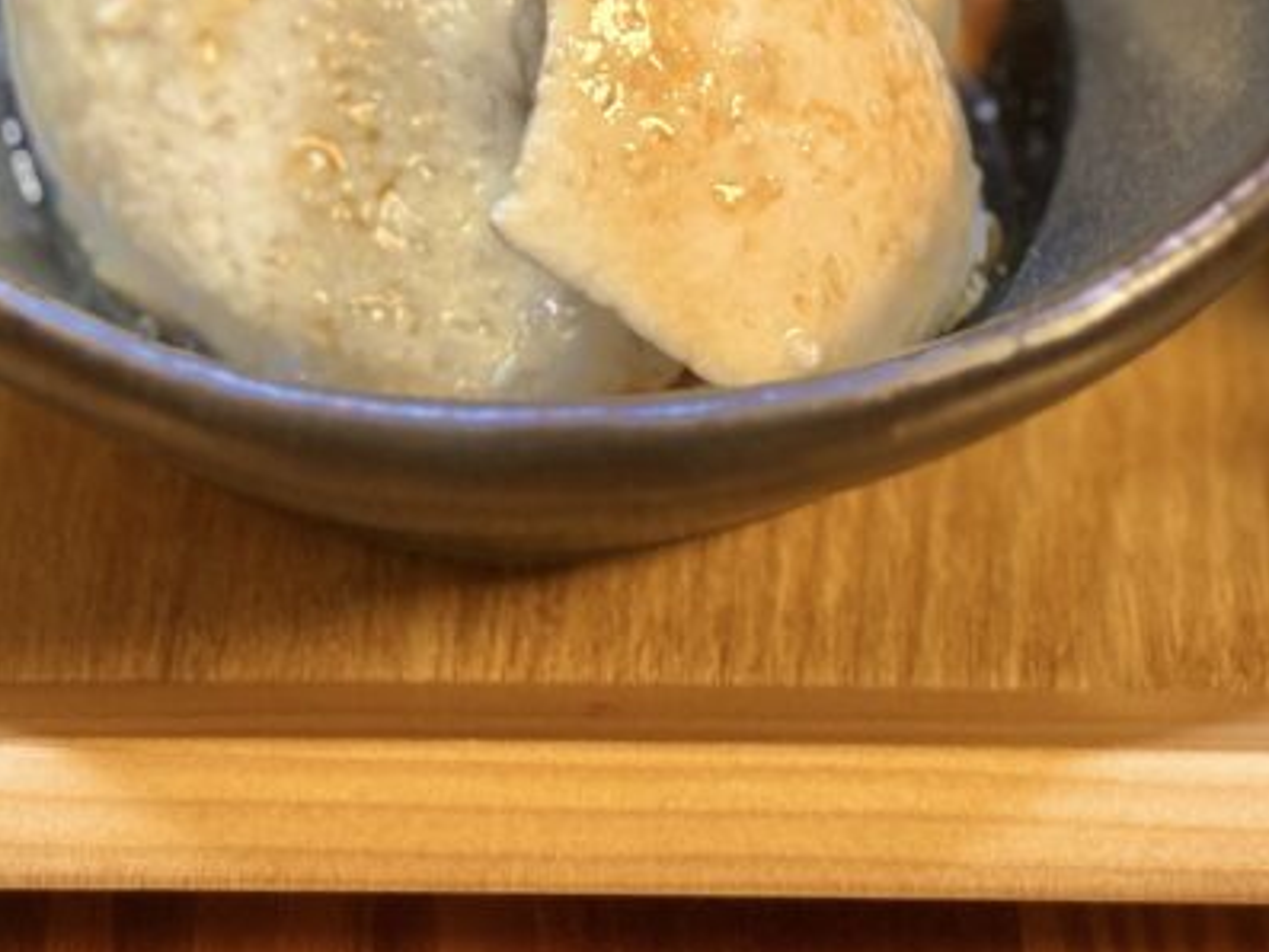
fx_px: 4914
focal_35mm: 134
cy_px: -259
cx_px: 607
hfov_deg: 14.7
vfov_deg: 10.8
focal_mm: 5.96
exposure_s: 1/60
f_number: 1.6
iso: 125
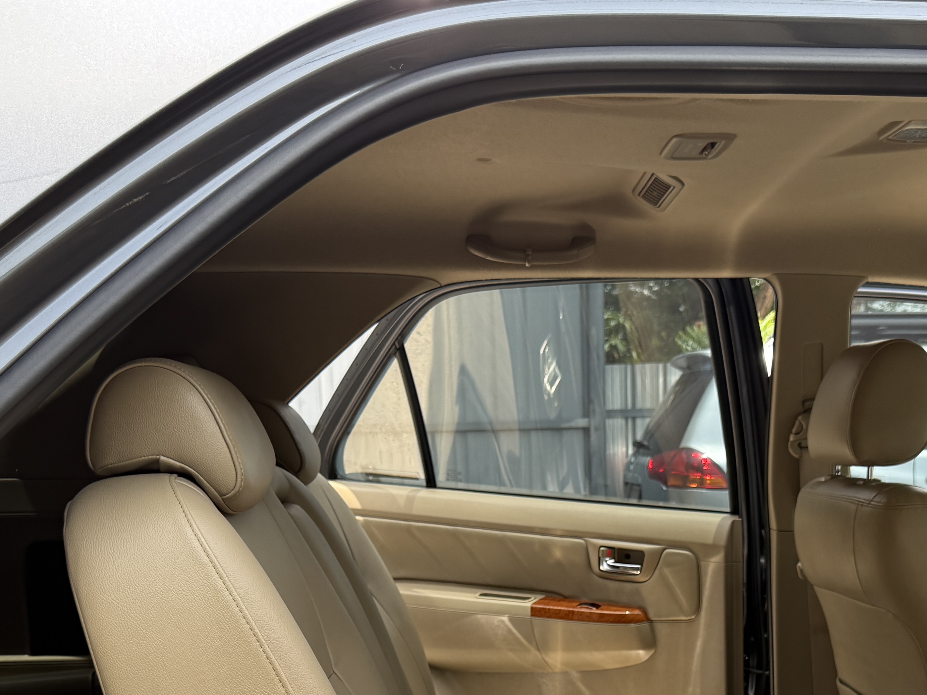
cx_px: 566
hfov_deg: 38.7
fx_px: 1312
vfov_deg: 27.8
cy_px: 703
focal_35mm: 49
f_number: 1.78
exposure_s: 1/822
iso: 100
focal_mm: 6.76
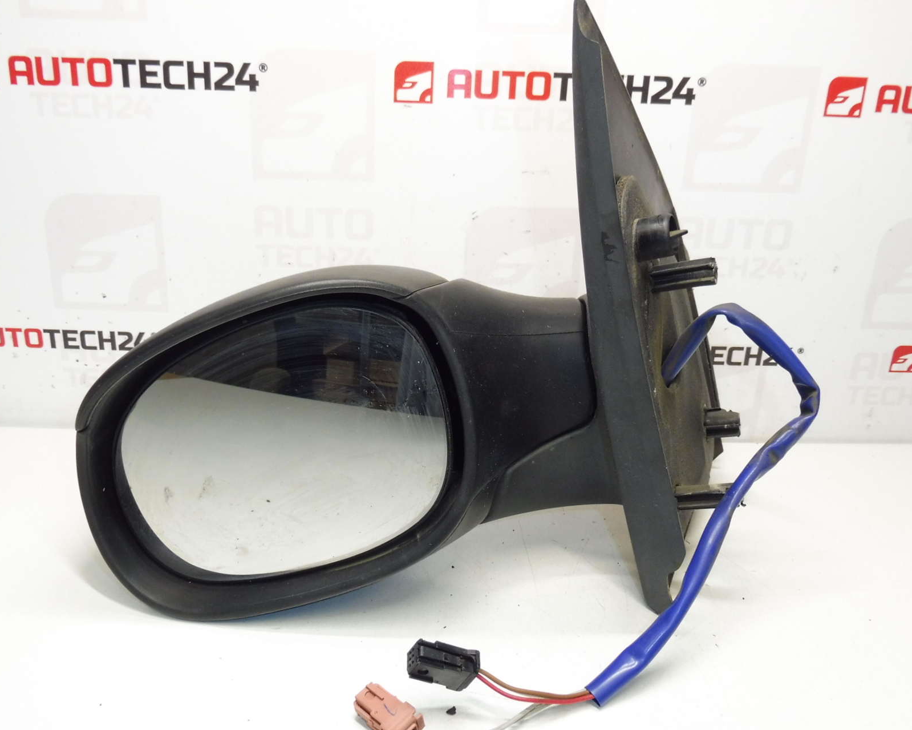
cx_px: 421
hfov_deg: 58.7
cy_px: 393
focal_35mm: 30
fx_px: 810
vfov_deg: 48.5
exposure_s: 1/60
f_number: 3.5
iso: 200
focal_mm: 4.3
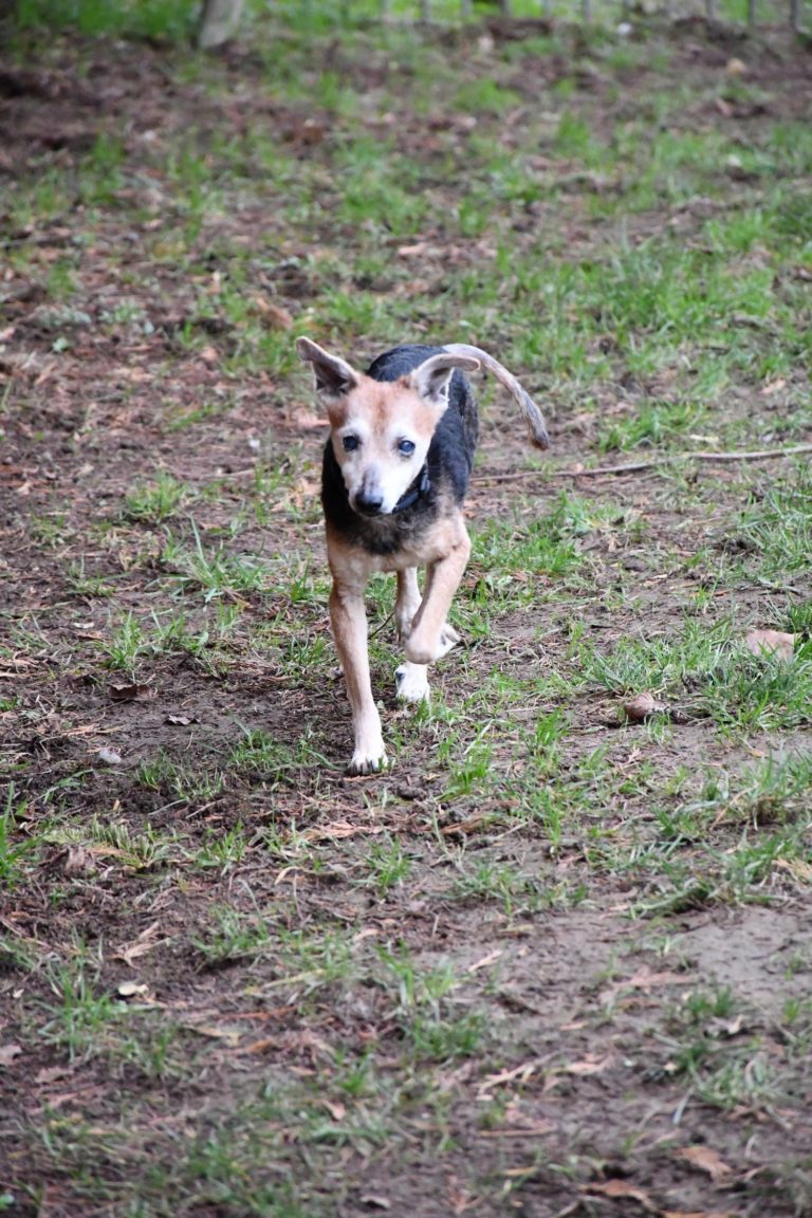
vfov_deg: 9.8
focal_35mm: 210
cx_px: 406
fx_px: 7104
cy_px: 609
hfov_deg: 6.5
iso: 6400
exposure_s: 1/500
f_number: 5.6
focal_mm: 140
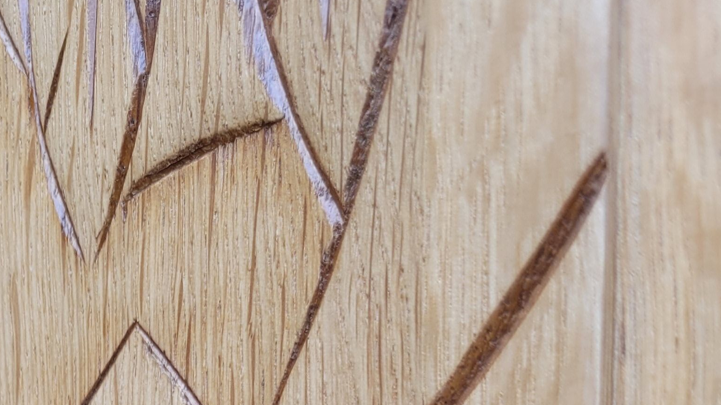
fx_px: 1415
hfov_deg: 27.1
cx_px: 17
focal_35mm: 74
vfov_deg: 13.1
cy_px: 915
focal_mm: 5.4
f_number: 1.8
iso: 40
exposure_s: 1/116
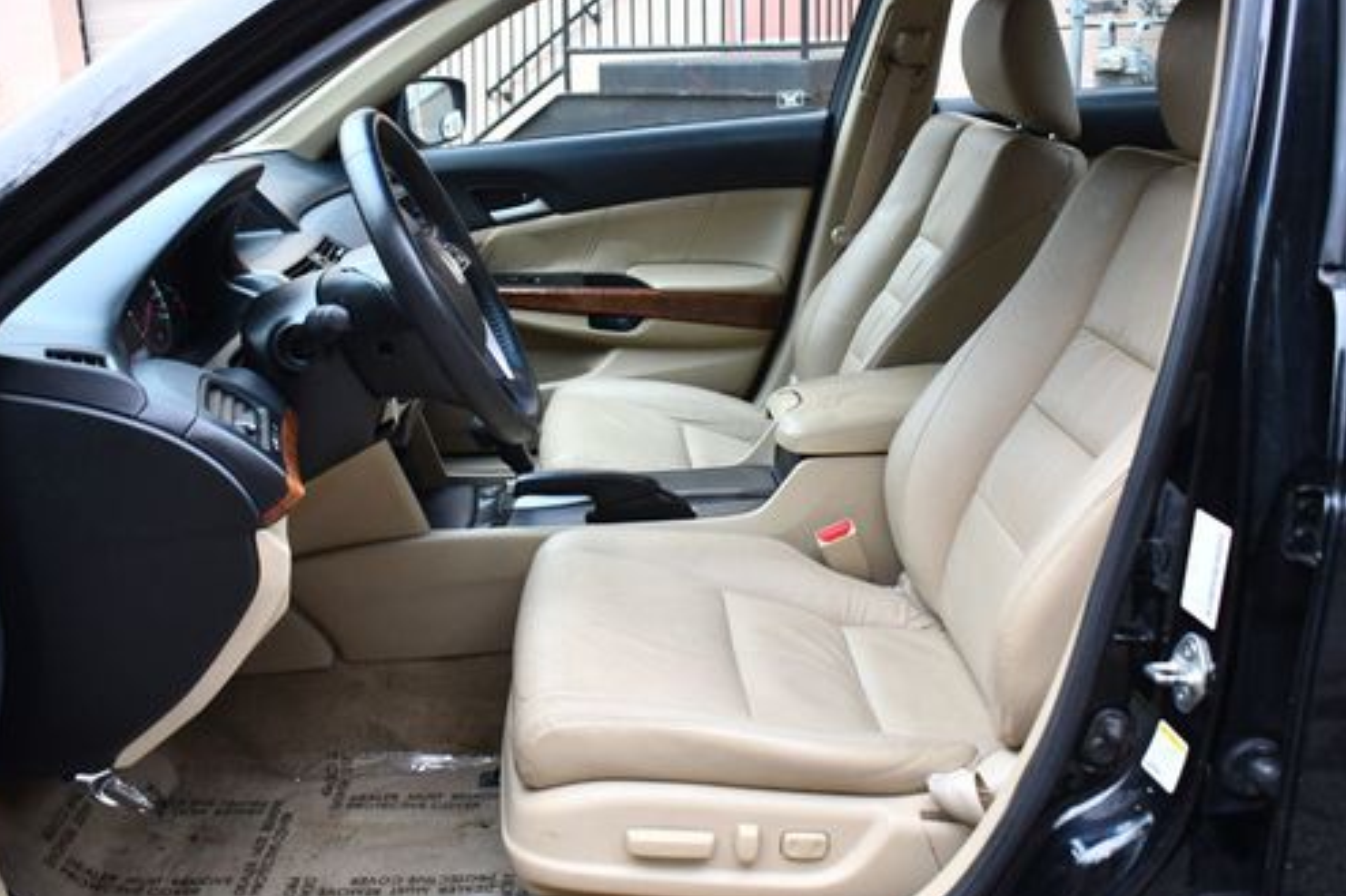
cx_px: 627
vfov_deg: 37.8
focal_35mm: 35
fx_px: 1308
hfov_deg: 54.4
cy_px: 425
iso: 1400
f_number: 3.5
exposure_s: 1/125
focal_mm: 18
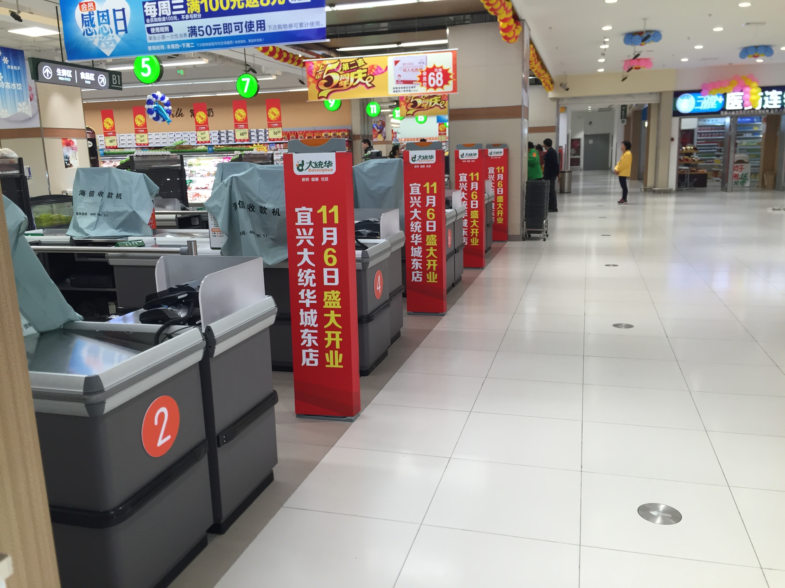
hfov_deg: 61.7
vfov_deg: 48.2
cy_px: 294
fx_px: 658
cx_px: 392
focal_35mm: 29
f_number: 2.2
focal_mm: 4.15
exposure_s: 1/33
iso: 32
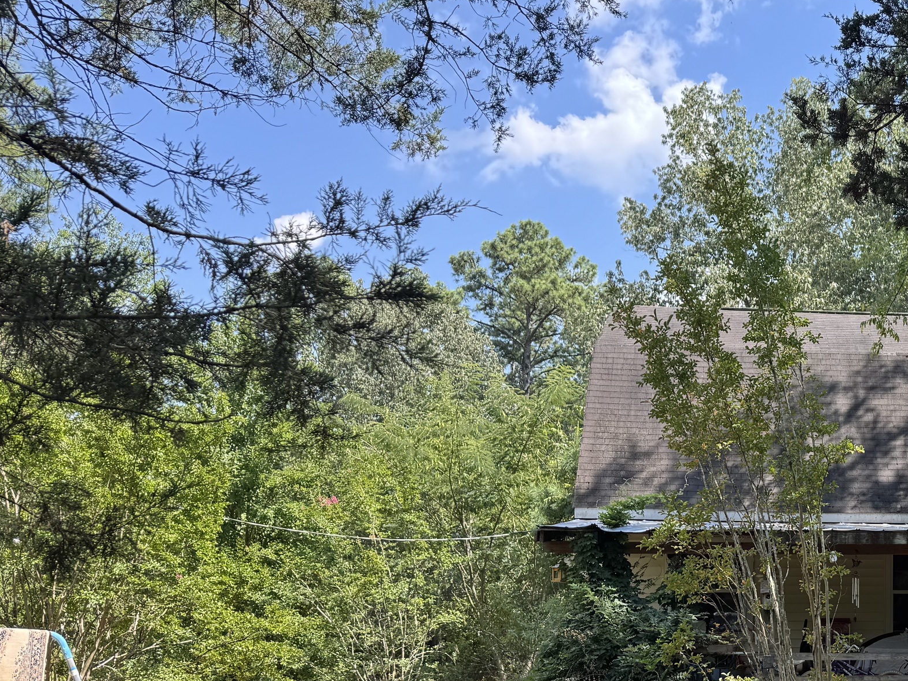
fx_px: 1233
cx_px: 874
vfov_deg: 30.0
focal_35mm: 47
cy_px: 567
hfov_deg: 36.9
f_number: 1.78
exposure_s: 1/802
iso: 80
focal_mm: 6.76
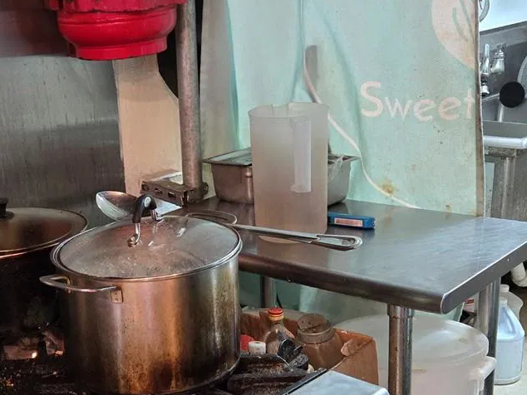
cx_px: 155
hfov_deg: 32.8
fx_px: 883
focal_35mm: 58
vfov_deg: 25.0
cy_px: 290
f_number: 1.8
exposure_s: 1/120
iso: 640
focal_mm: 5.4
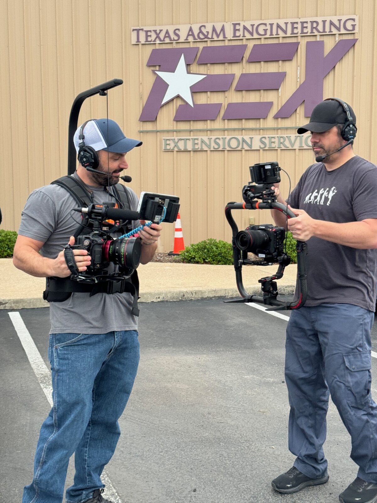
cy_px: 252
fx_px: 697
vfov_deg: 39.7
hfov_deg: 30.3
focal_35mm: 48
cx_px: 188
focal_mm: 6.76
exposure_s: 1/121
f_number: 1.78
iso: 80
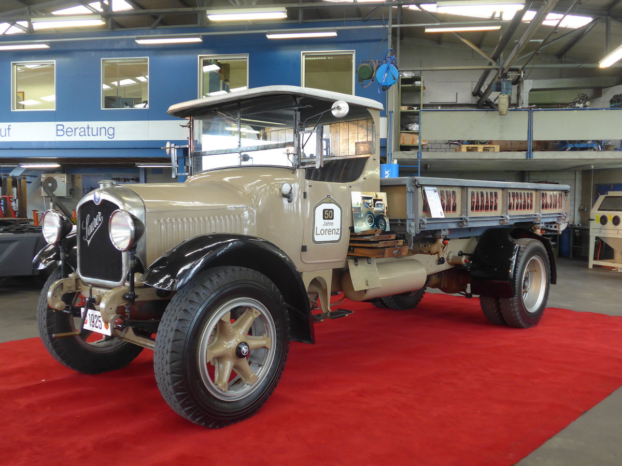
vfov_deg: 41.8
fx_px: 611
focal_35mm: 34
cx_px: 311
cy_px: 233
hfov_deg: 54.0
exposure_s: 1/60
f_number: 2.3
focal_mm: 7
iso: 250
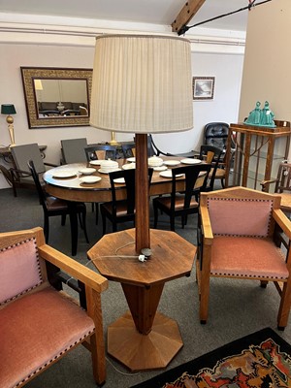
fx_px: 291
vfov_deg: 67.3
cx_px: 146
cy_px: 194
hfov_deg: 53.1
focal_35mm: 26
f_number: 1.6
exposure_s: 1/50
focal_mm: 5.1
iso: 250
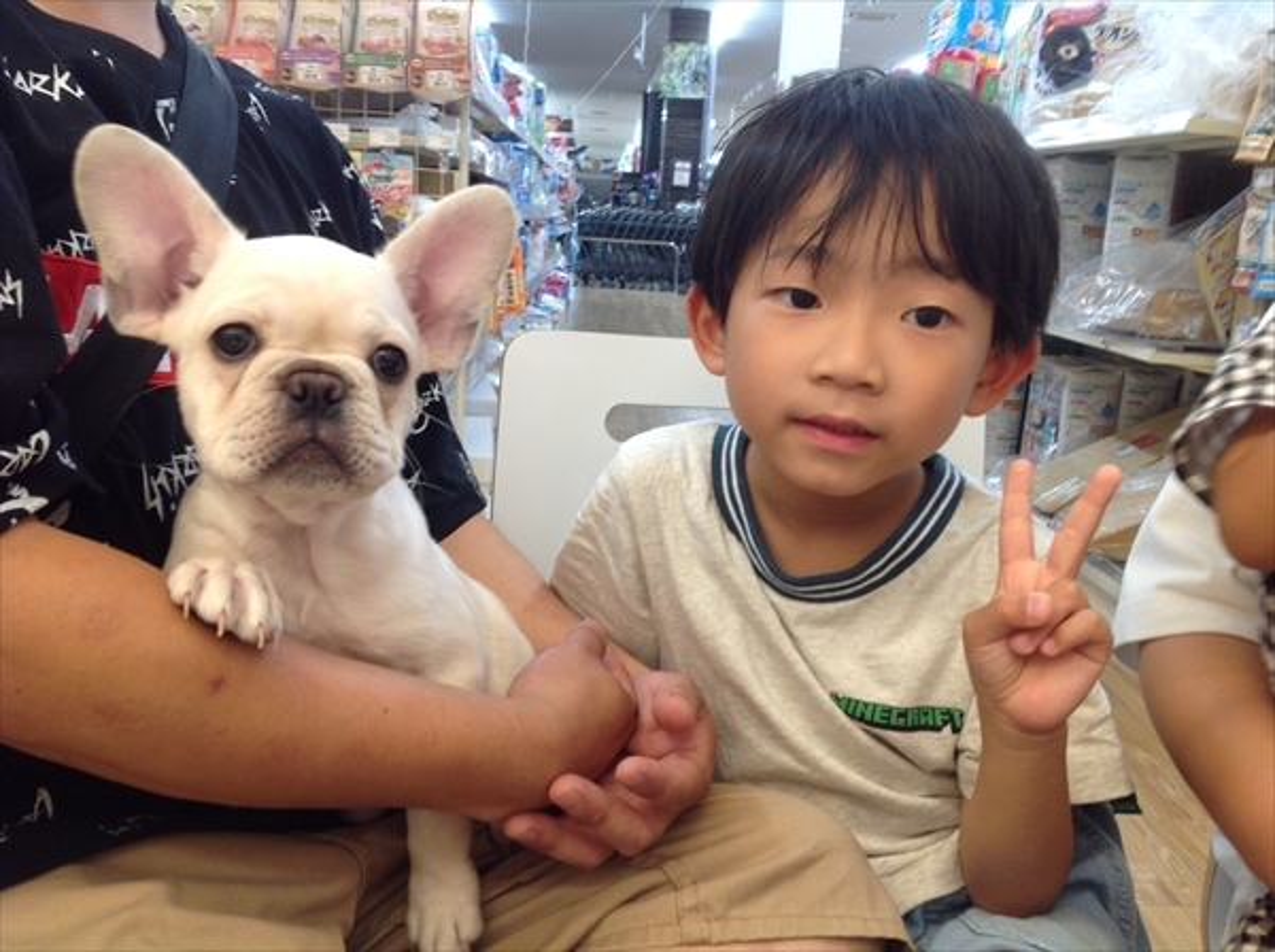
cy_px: 476
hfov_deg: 52.7
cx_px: 638
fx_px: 1287
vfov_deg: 40.6
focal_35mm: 35
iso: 50
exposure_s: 1/24
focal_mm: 4.28
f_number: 2.4
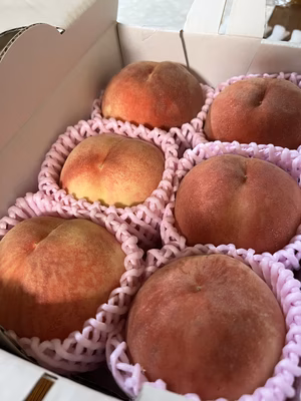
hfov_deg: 53.1
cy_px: 200
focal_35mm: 26
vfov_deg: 67.3
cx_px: 150
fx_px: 301
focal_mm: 5.1
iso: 500
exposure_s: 1/37
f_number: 1.6
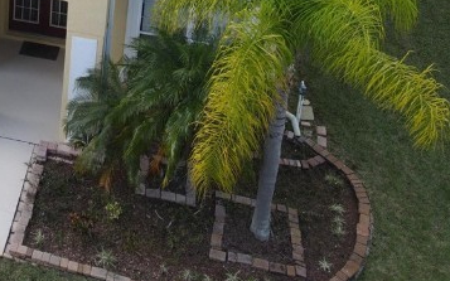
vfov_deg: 16.2
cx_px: -74
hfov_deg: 25.6
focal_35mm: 73
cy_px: -152
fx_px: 895
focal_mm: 4.5
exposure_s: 1/180
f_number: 2.8
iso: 100
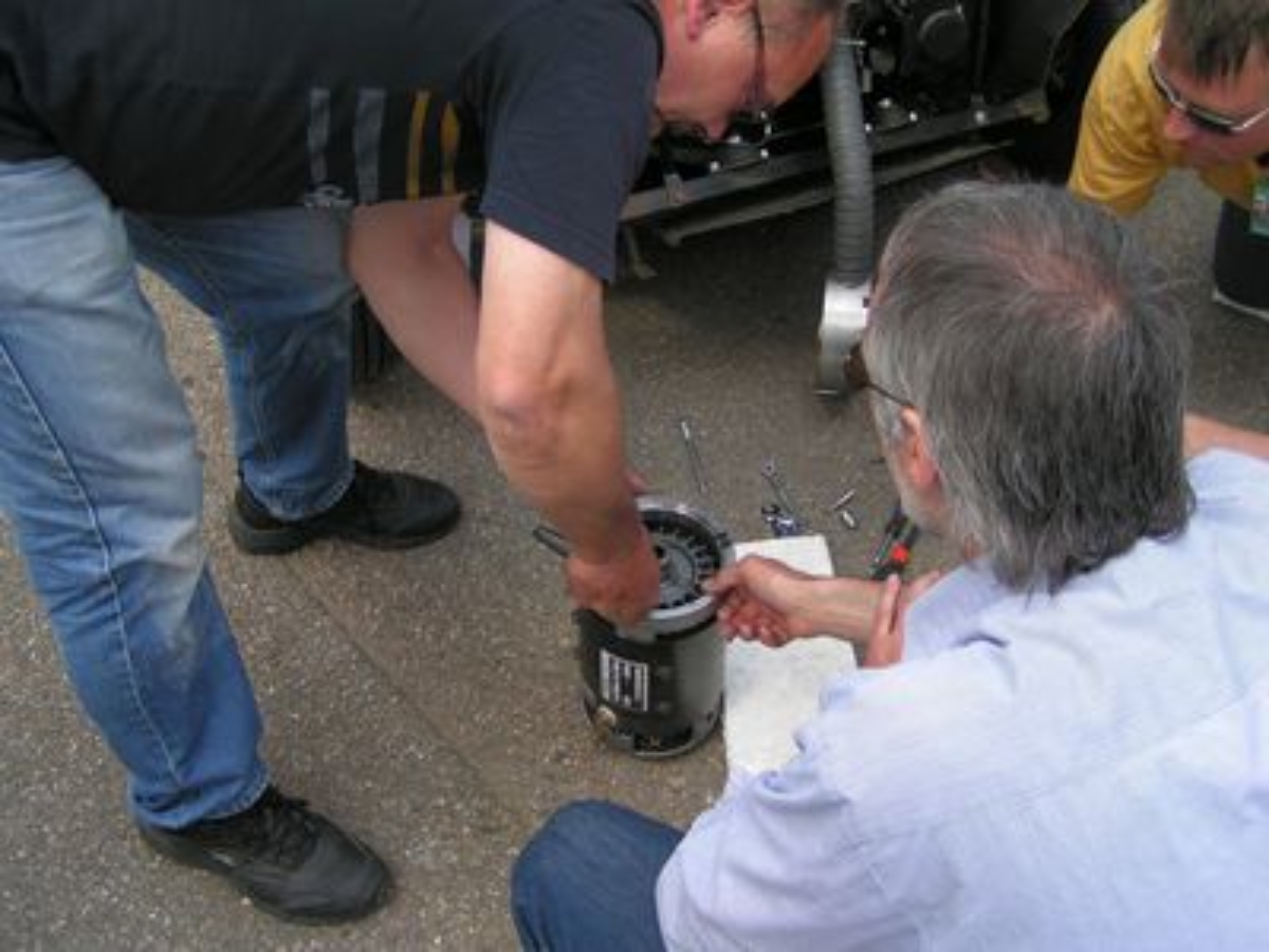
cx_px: 634
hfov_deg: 49.0
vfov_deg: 37.7
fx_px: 1393
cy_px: 476
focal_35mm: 38
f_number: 2.8
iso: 50
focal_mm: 5.8
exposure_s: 1/400
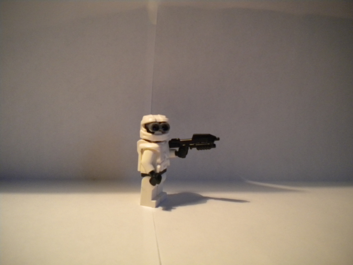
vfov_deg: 40.7
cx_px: 176
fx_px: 357
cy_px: 132
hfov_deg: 52.6
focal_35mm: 35
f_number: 3.1
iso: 400
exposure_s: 1/50
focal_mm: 6.3
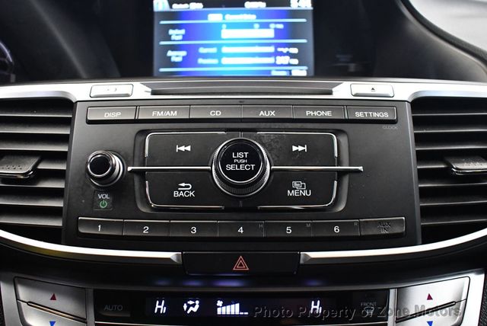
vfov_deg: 36.9
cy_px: 163
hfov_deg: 53.1
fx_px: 487
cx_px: 244
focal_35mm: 36
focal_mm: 18
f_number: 3.5
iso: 3200
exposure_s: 1/60
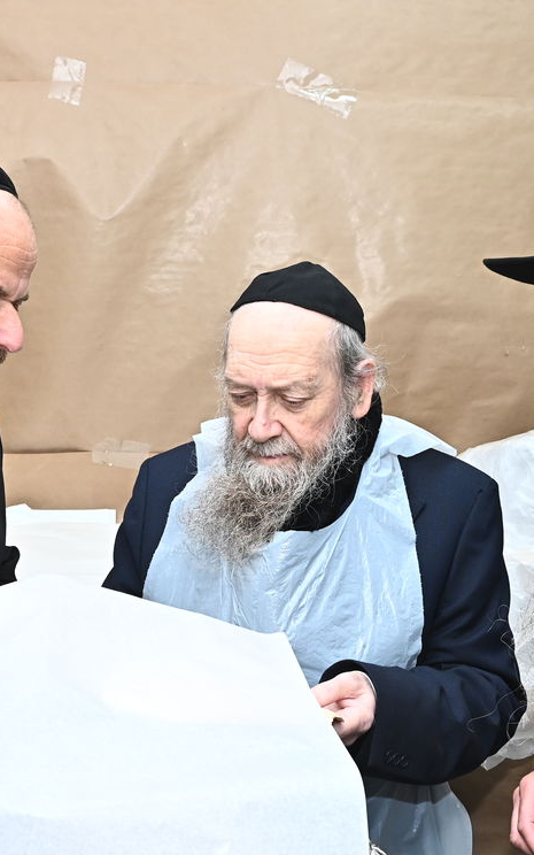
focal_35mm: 46
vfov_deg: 43.3
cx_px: 229
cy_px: 499
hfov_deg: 28.0
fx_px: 1071
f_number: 8
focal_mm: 24
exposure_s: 1/200
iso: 1600
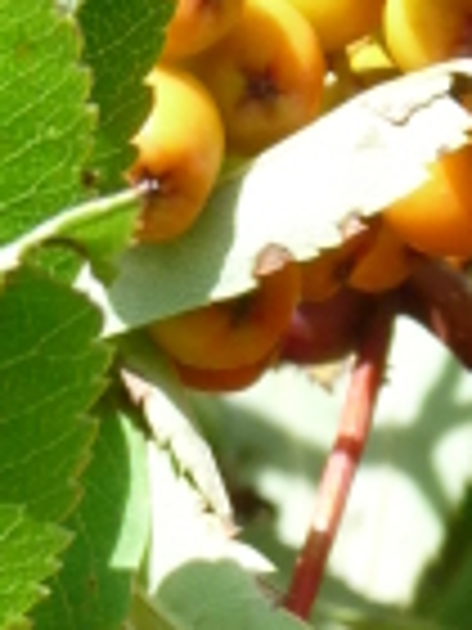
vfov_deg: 2.0
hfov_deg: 1.5
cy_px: 1188
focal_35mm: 998
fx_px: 18144
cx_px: 1054
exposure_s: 1/400
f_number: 4.5
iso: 160
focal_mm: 27.5
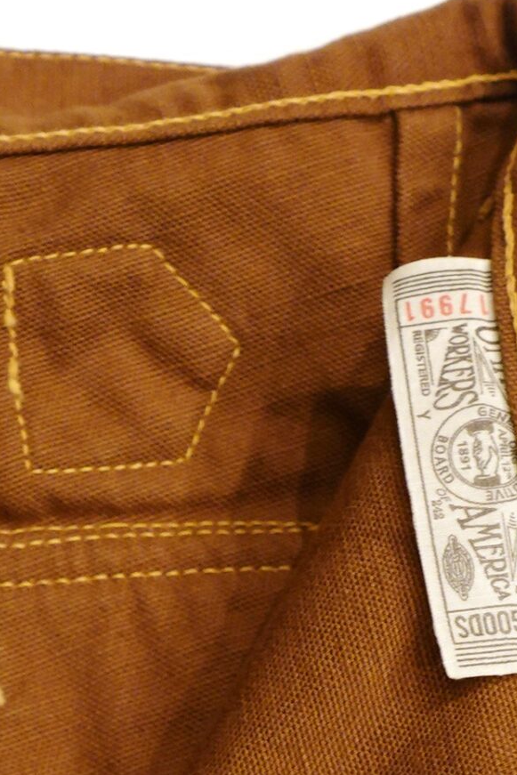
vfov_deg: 14.2
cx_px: 117
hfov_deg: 9.7
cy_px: 857
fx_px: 3036
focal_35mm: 141
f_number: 2.8
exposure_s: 1/50
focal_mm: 17.49
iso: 800
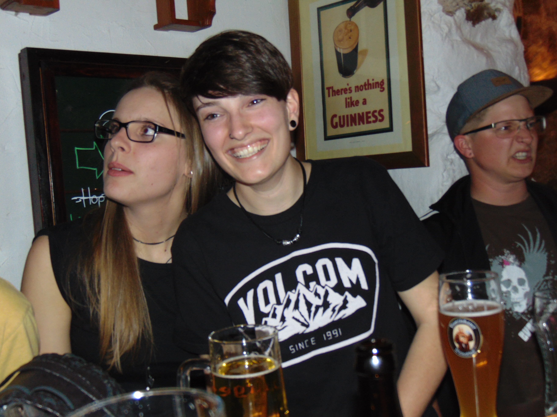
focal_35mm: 42
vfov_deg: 34.3
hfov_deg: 44.8
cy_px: 208
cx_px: 278
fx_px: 676
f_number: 3.3
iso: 200
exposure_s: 1/8
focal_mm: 7.6
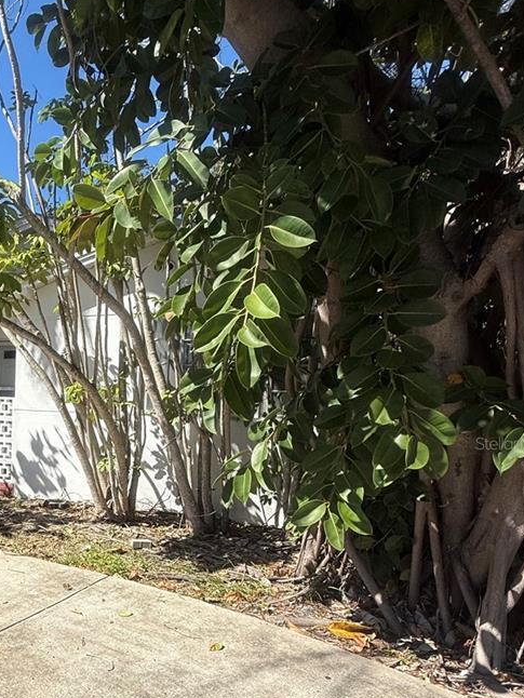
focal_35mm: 26
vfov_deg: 66.1
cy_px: 443
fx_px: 524
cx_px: 66
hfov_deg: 48.3
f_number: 2.2
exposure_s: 1/2024
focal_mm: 2.22
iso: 50
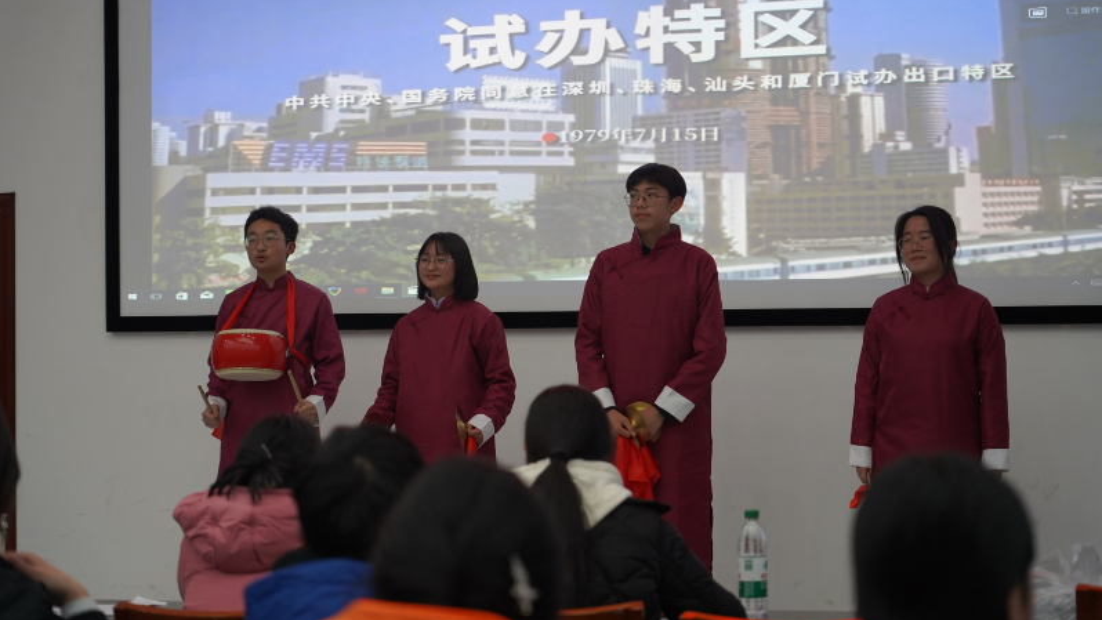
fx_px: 2455
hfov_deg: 25.3
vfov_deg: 14.4
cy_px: 266
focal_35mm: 84
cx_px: 551
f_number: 4
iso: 2000
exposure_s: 1/160
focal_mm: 80
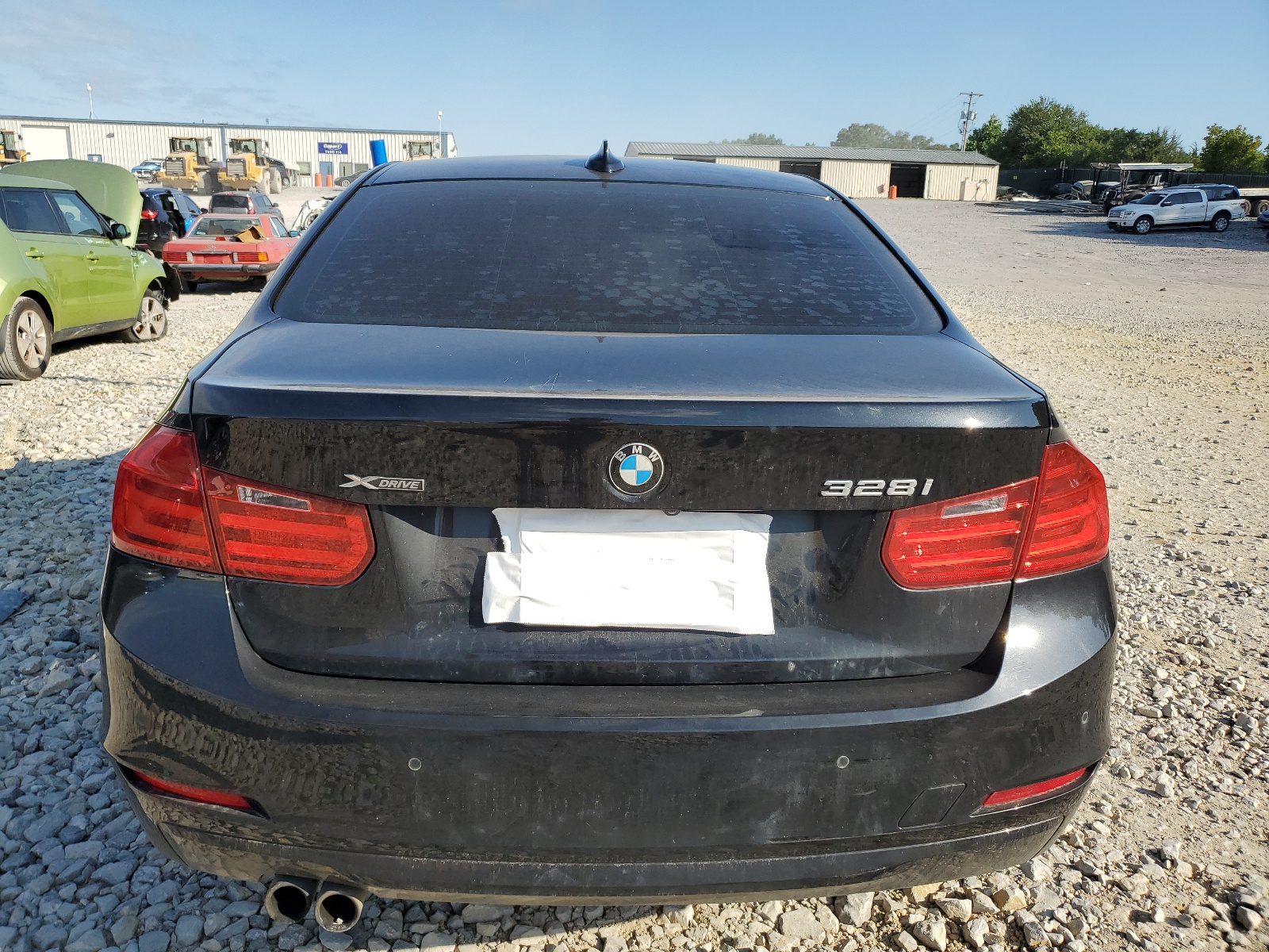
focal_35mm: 26
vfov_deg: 53.1
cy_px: 476
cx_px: 634
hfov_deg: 67.3
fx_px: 953
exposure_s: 1/2500
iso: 50
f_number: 1.5
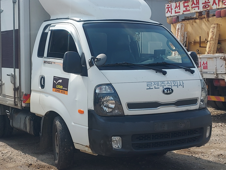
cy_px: 75
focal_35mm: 31
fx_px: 202
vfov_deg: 45.4
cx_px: 87
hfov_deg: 57.7
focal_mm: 4.6
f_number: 1.8
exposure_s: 1/1150
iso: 40
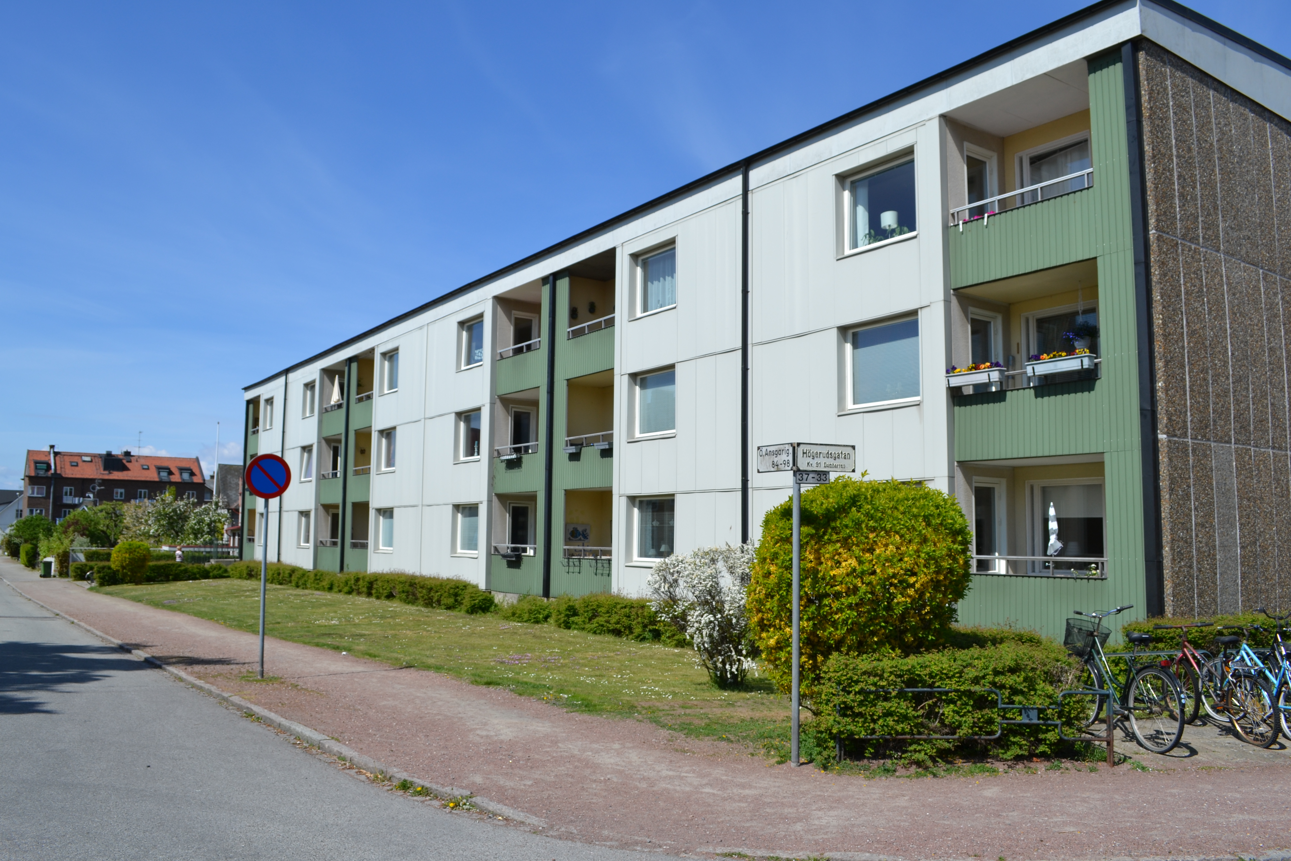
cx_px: 646
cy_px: 430
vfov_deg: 47.9
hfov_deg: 67.4
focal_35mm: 27
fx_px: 968
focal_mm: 18
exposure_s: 1/320
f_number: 9
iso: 100
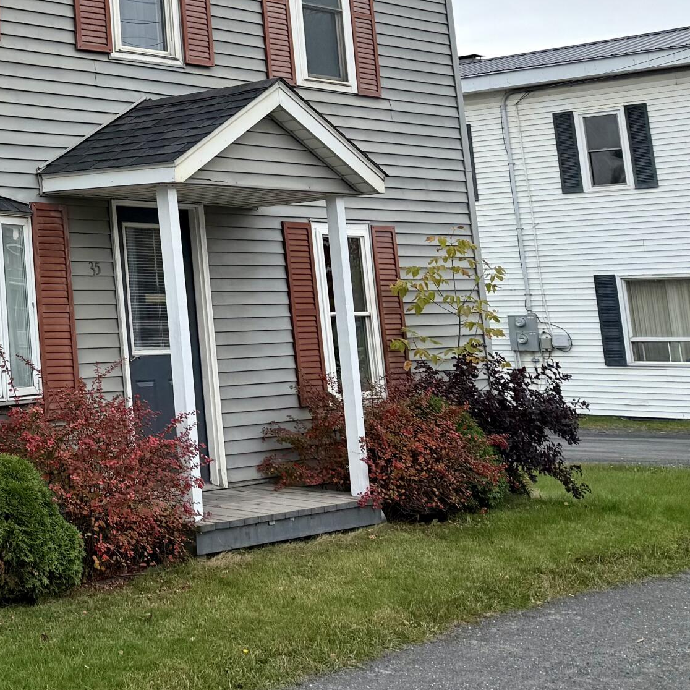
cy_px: 67
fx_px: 1285
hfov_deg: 25.5
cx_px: -226
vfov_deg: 28.8
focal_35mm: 57
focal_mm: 6.76
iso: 80
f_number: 1.78
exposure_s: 1/1385
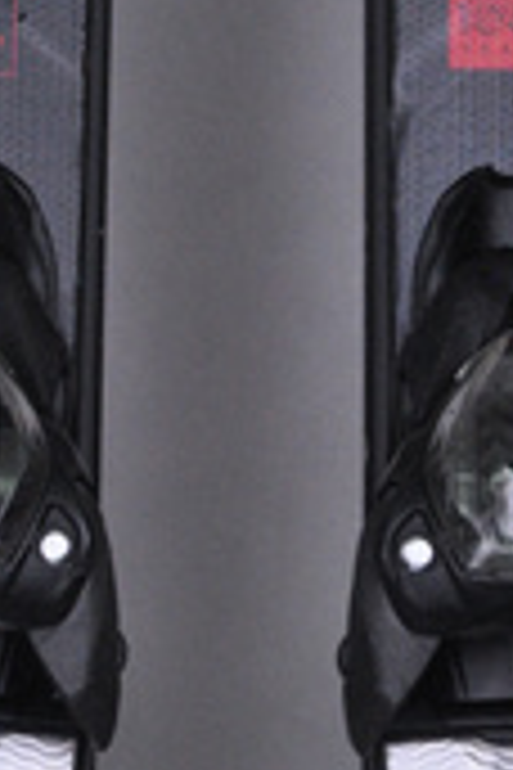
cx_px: 245
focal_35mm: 413
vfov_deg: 5.0
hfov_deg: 3.3
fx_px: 8834
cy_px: -234
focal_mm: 105
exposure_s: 1/125
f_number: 11
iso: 3200
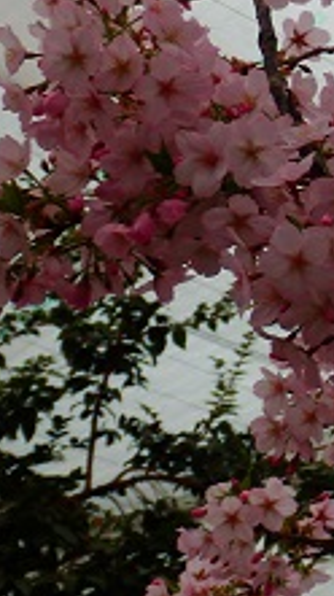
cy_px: 232
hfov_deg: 7.8
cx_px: 962
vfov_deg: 15.7
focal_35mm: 137
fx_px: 2161
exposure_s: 1/80
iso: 80
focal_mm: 6.6
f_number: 3.6
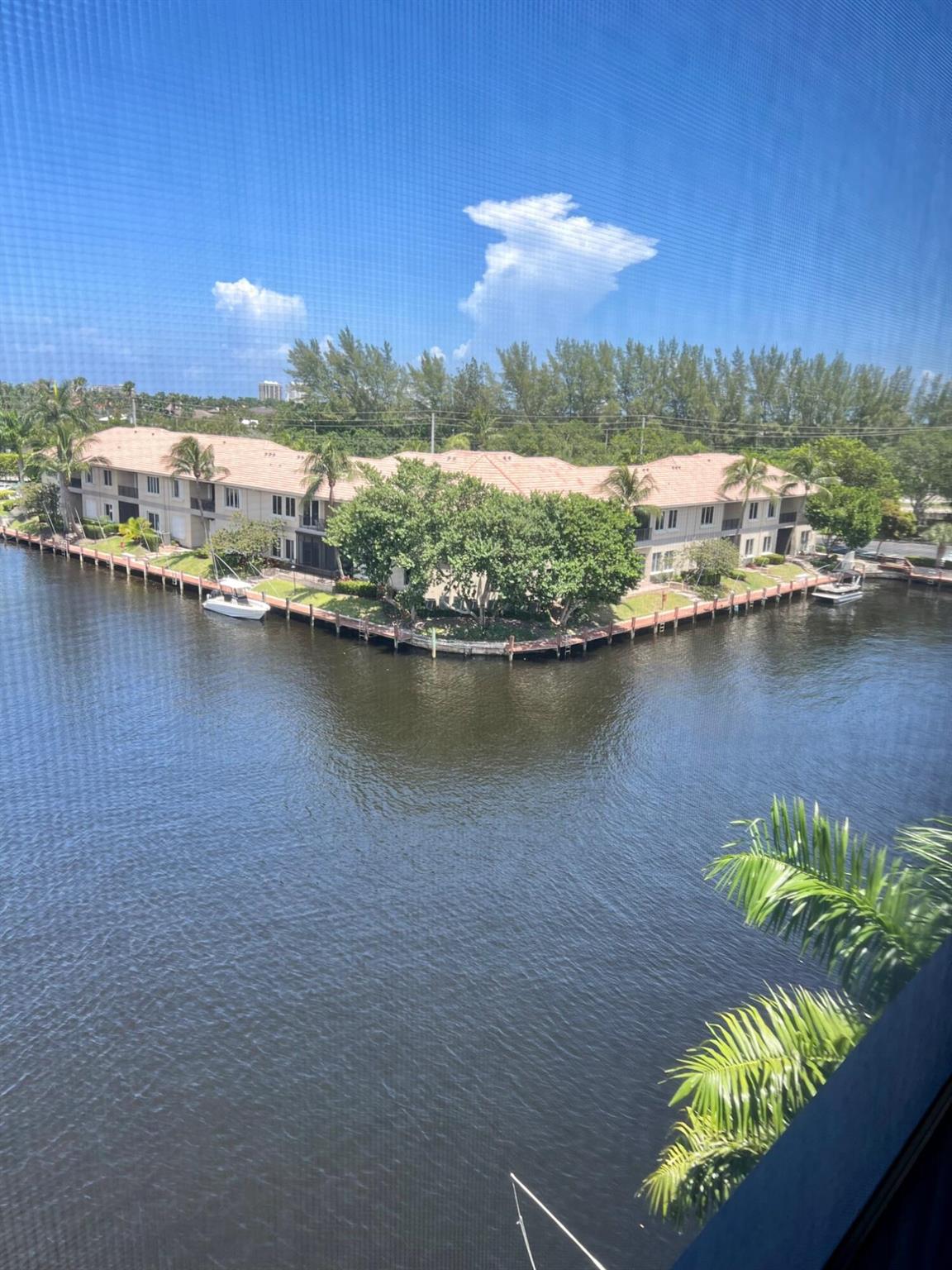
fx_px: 953
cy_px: 635
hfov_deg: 53.1
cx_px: 476
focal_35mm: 26
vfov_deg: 67.3
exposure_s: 1/422
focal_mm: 5.7
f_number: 1.5
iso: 50
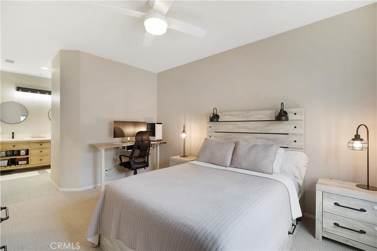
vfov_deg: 73.8
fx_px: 168
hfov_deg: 96.7
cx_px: 188
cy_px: 126
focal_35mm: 16
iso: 200
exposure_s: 1/125
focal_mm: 16
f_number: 5.6
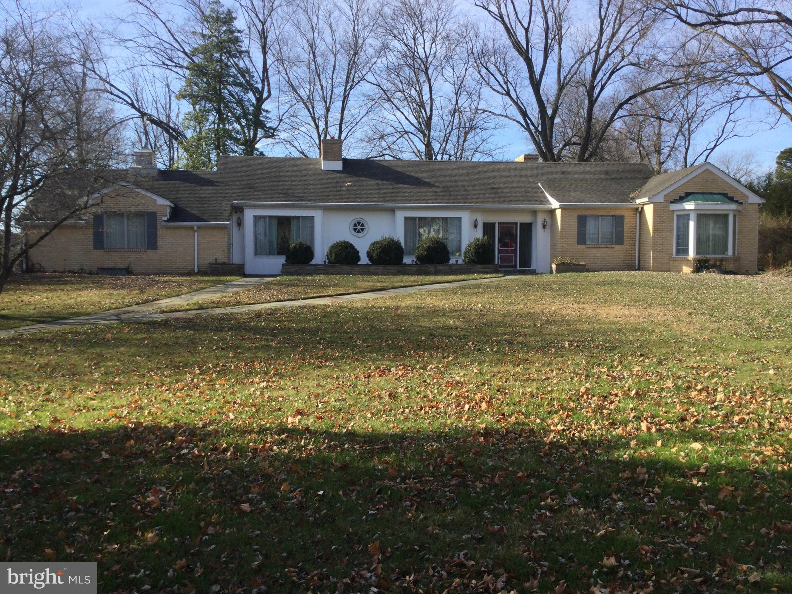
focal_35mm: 31
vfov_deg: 45.4
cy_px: 297
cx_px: 396
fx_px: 709
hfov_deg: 58.4
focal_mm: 3.3
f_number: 2.4
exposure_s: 1/679
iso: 25
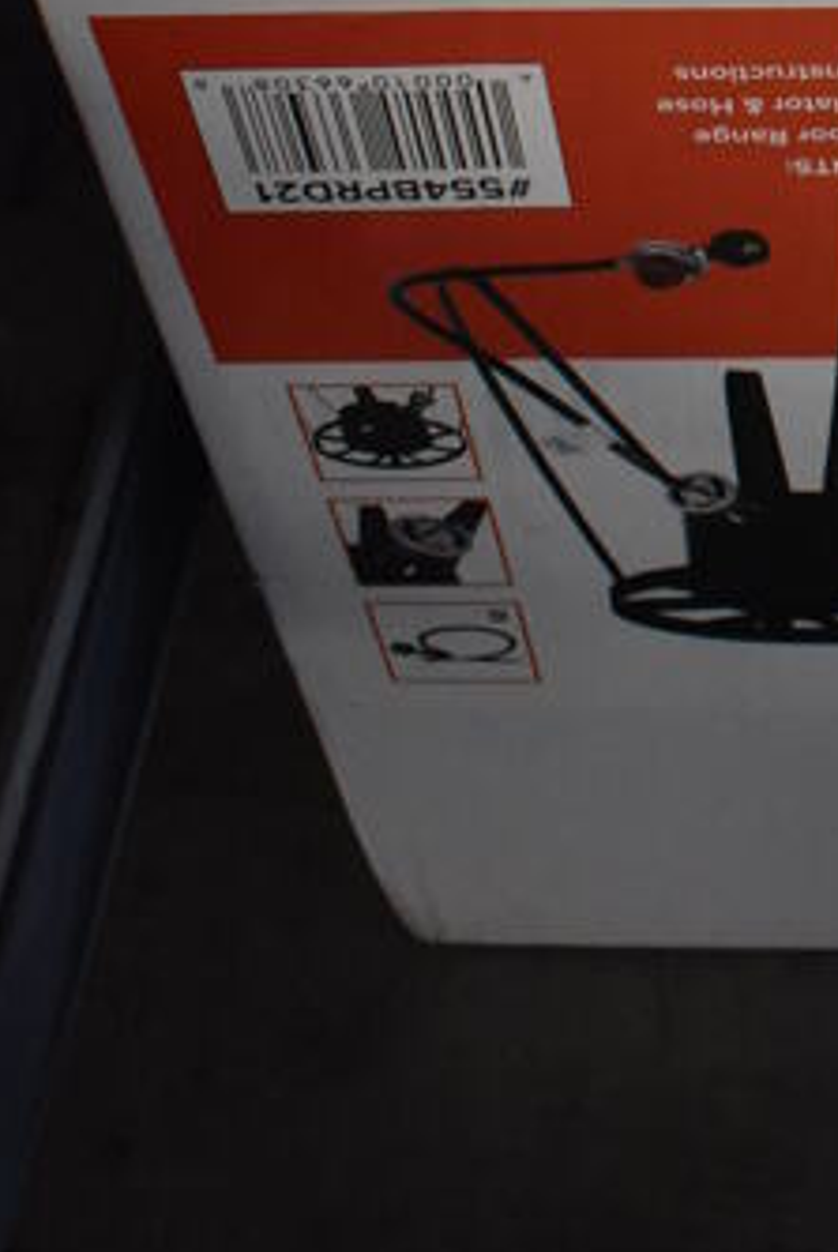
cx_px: 1075
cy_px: -314
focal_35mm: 74
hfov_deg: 17.4
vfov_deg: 24.3
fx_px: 2576
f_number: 3.5
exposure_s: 1/125
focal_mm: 18
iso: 3200
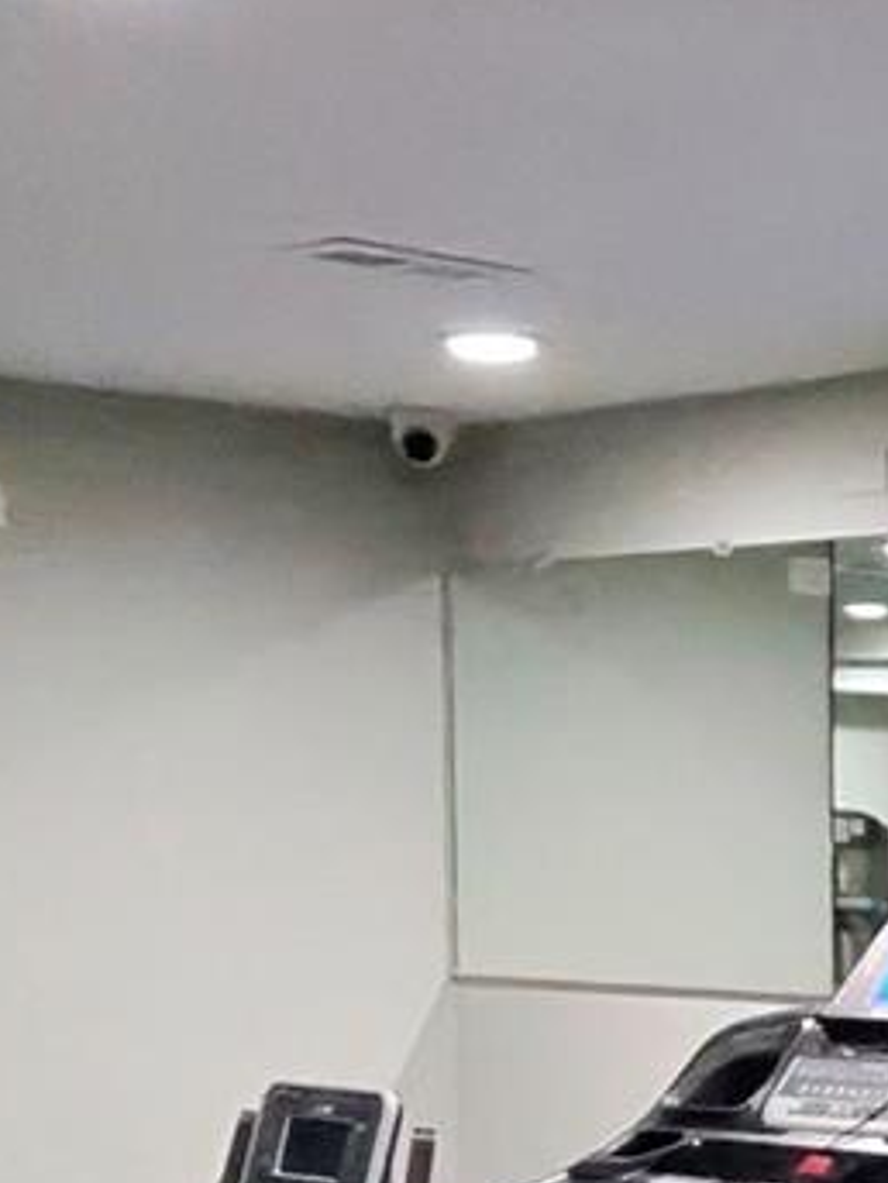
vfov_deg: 32.6
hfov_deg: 20.8
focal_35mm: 58
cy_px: 898
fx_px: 1984
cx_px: 1394
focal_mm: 2.24
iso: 2778
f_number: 2.2
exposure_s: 1/120
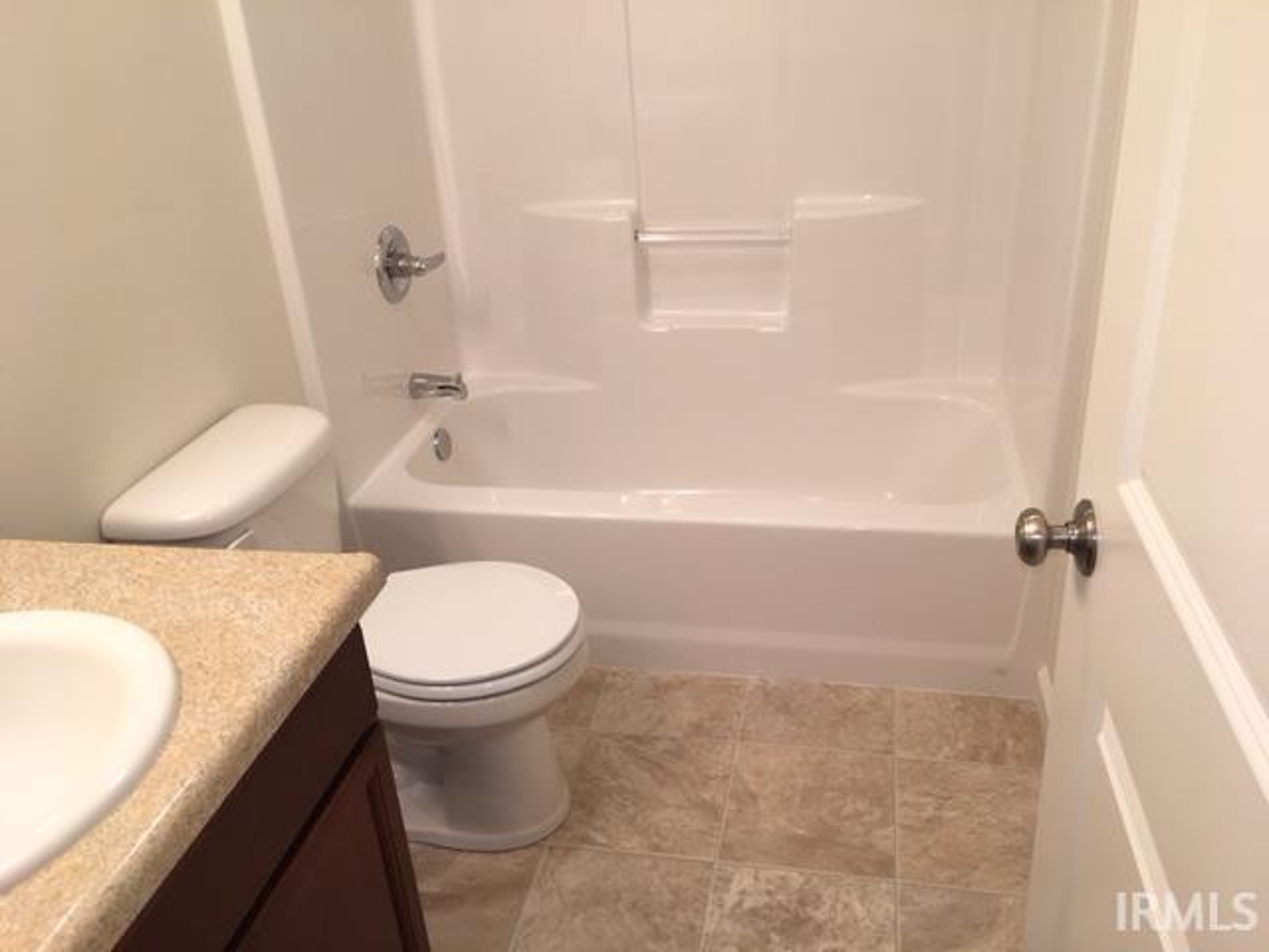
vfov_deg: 48.2
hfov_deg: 61.7
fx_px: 1063
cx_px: 634
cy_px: 476
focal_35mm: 29
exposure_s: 1/30
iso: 32
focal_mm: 4.15
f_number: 2.2
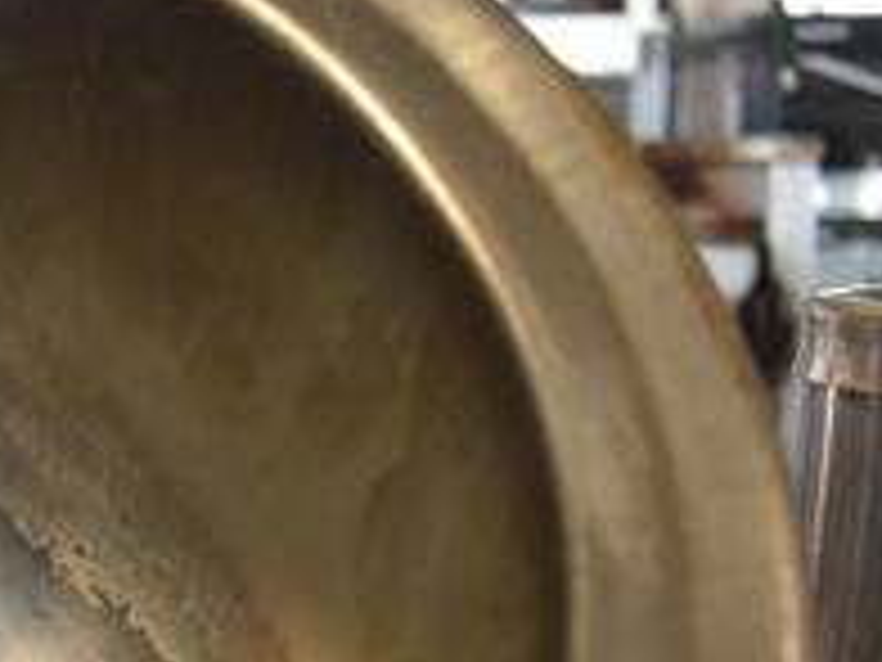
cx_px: -396
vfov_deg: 17.8
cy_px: 648
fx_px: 2064
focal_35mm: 81
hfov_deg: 20.9
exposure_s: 1/40
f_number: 4.5
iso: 400
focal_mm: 18
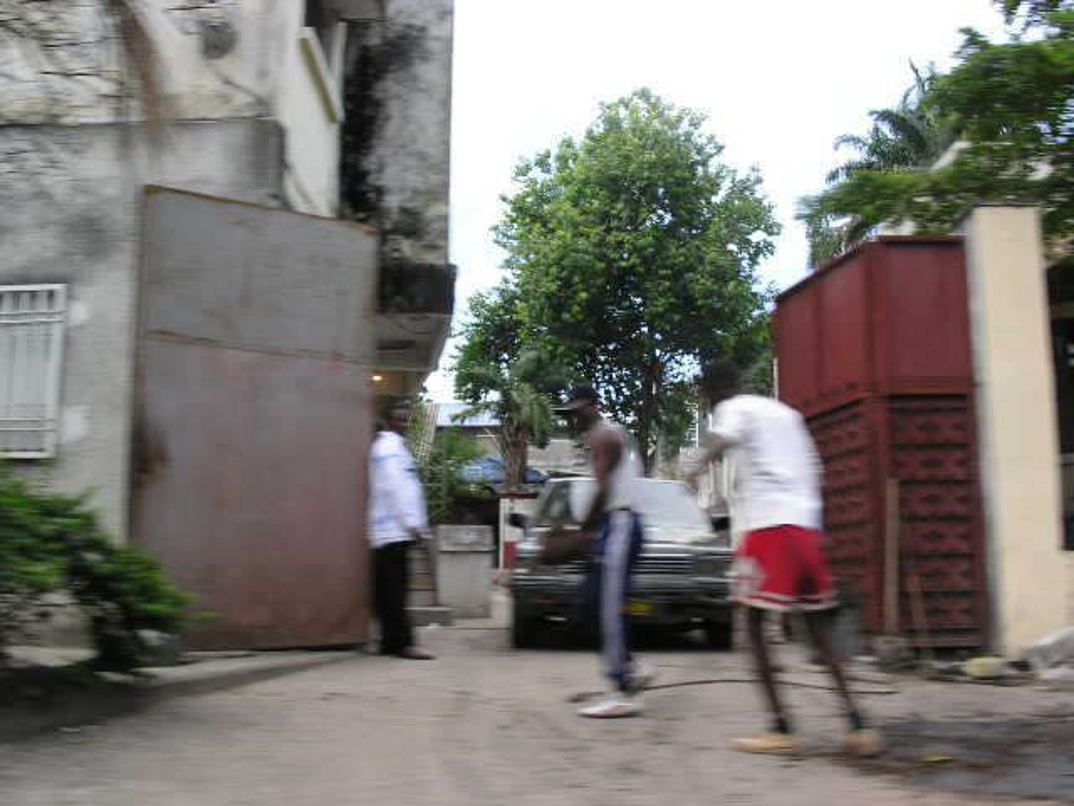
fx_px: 1179
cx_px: 537
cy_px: 403
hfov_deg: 49.0
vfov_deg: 37.7
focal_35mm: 38
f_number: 5.6
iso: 100
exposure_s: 1/180
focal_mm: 7.8
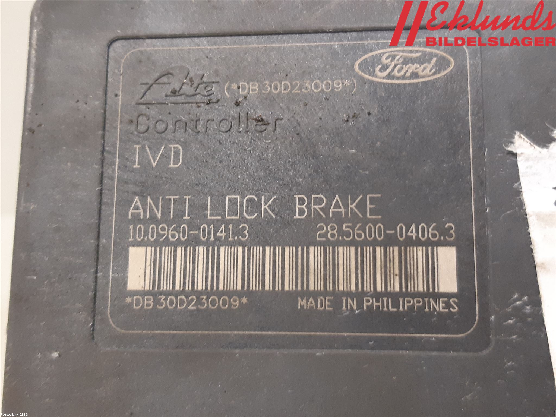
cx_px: 278
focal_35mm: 26
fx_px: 418
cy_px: 208
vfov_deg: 53.1
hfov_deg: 67.3
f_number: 1.7
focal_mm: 3.93
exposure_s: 1/33
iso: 250
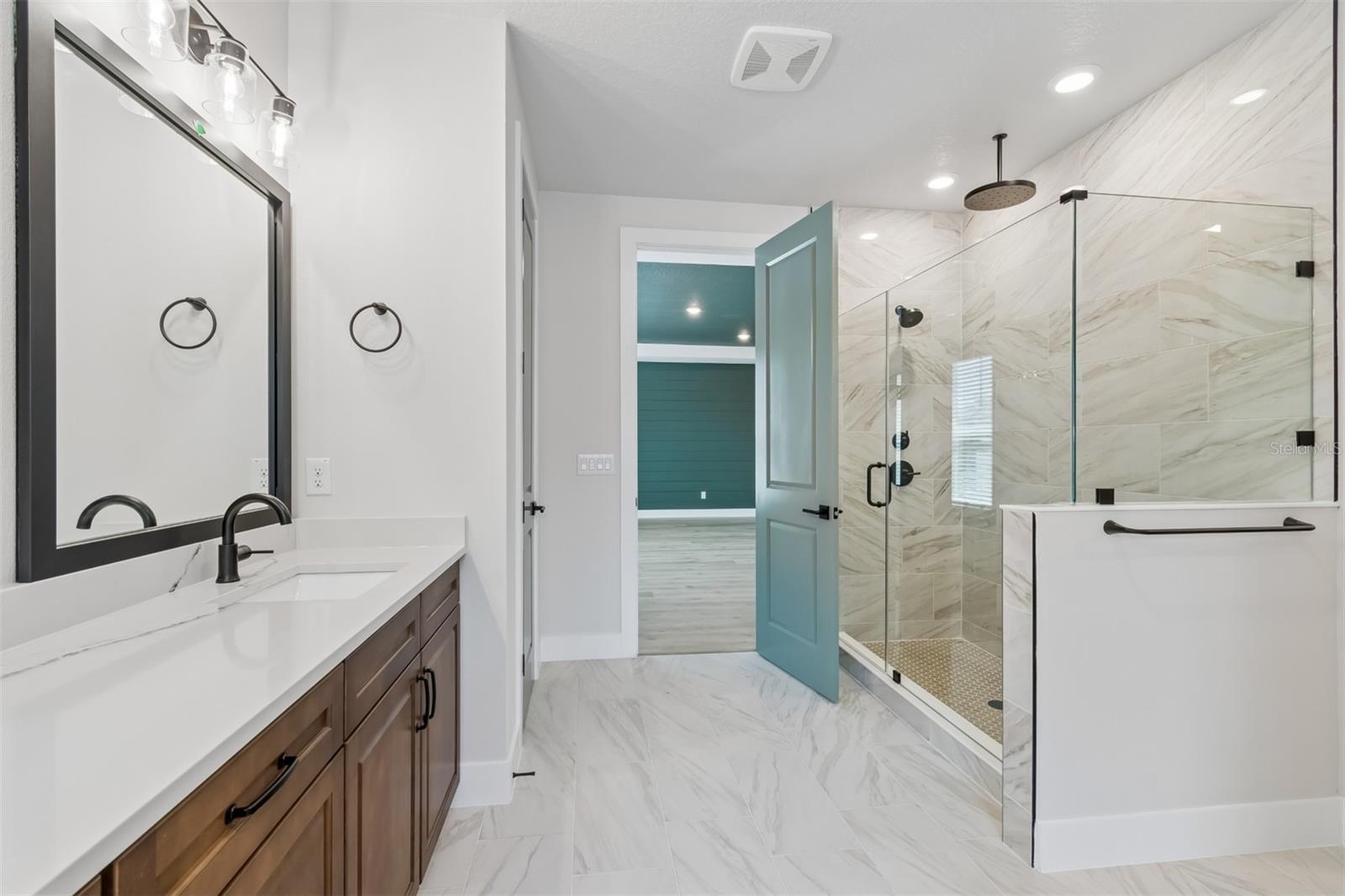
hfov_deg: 100.4
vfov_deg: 77.3
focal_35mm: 15
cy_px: 448
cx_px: 672
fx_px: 560
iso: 100
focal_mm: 10
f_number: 7.1
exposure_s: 1/20
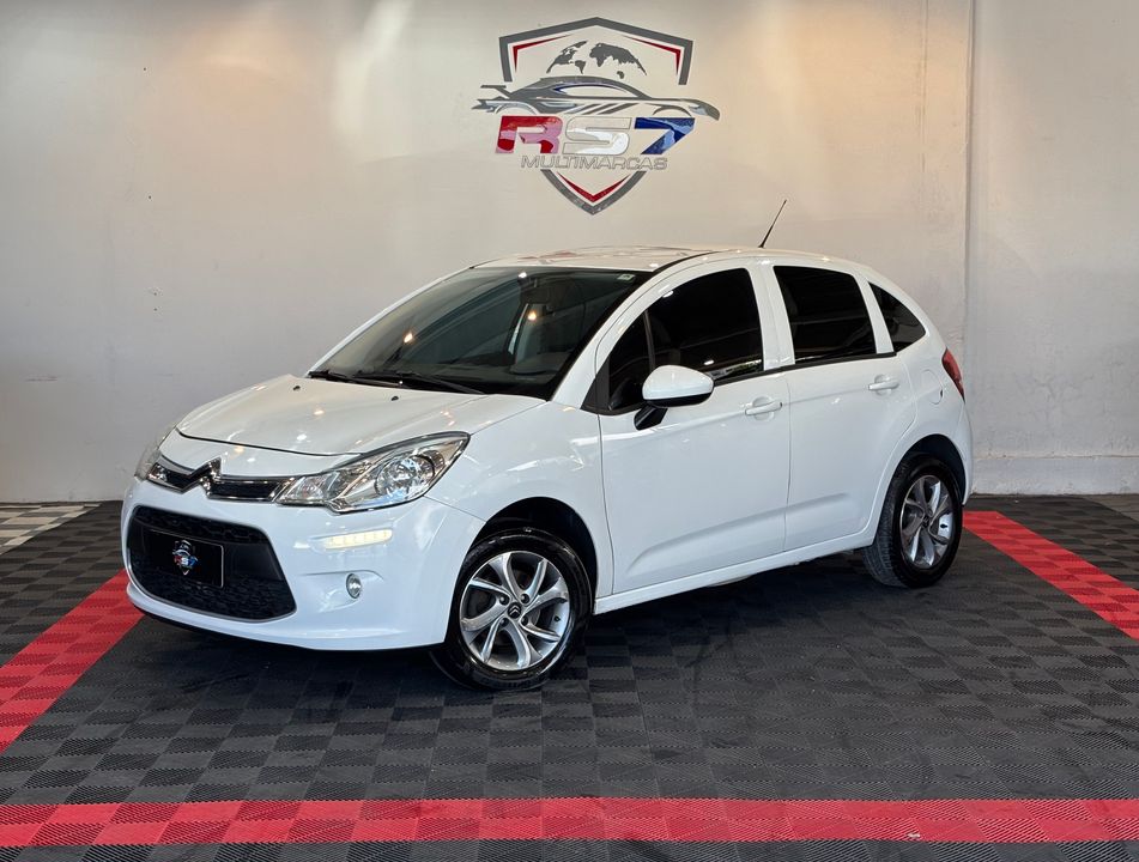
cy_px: 431
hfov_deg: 36.7
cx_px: 570
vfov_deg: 28.2
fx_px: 1717
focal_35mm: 52
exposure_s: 1/243
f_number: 1.6
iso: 32
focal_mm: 5.96
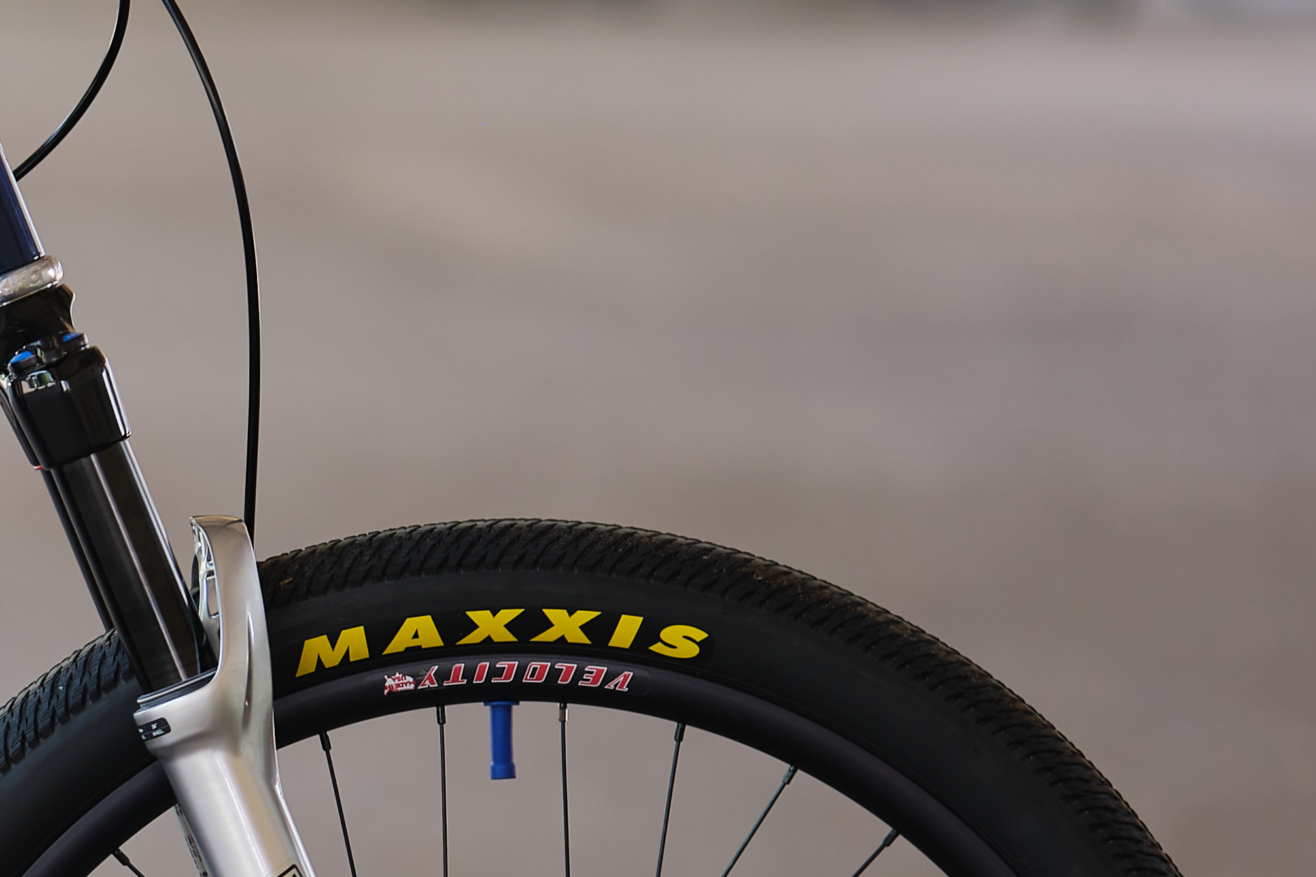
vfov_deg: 3.2
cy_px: 795
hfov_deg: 4.8
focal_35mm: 426
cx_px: -711
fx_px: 15570
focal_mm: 75
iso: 160
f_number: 1.2
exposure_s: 1/400
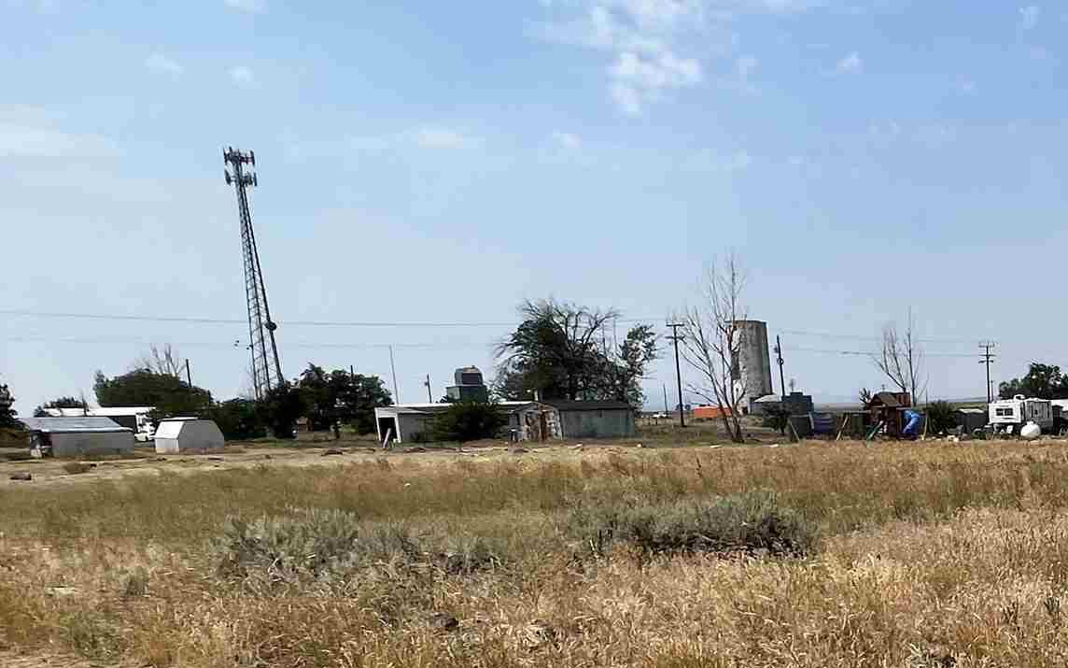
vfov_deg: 32.8
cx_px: 1210
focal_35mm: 37
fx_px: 1077
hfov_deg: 40.8
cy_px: 597
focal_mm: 1.57
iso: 32
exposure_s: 1/2538
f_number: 1.8
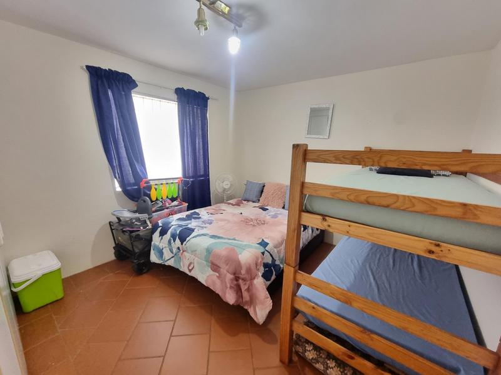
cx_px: 250
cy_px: 188
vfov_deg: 89.9
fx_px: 188
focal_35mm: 13
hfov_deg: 106.2
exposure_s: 1/25
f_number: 2.2
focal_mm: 2.2
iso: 1250
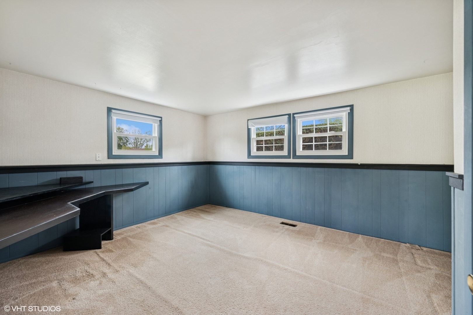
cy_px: 158
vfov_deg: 81.2
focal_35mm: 14
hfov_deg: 104.3
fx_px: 184
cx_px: 236
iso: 200
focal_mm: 14
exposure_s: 1/3
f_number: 9
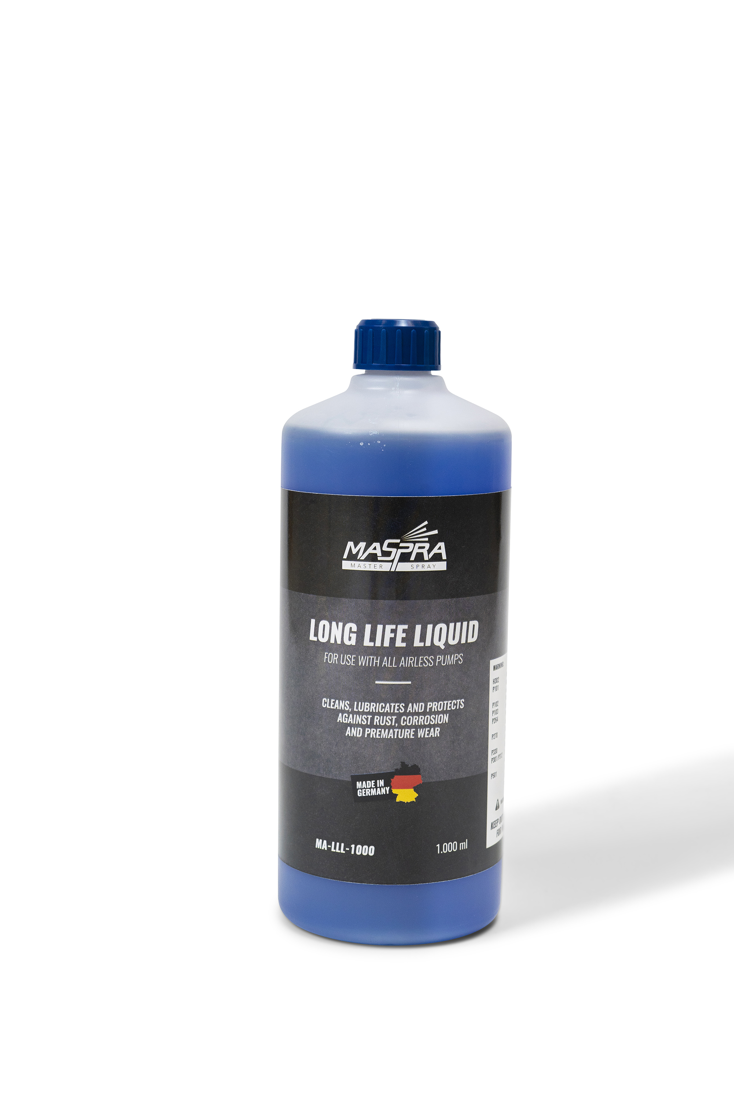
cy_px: 550
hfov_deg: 27.0
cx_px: 367
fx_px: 1529
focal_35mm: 50
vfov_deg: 39.6
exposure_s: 1/100
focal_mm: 50
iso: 800
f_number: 8
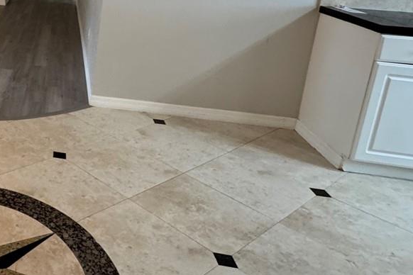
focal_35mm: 40
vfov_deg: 31.3
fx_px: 459
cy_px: 11
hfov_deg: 40.4
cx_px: -28
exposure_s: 1/60
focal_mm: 2.22
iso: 250
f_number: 2.2
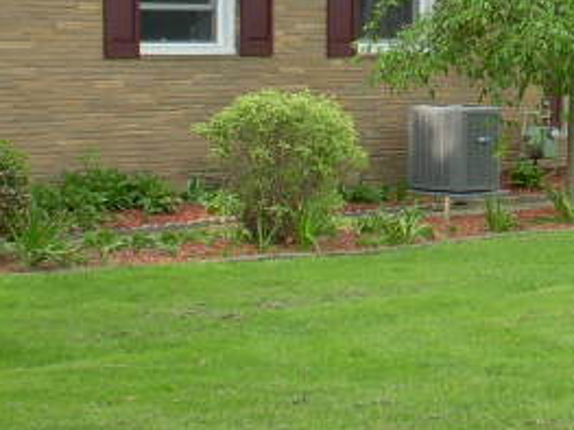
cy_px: -35
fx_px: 2453
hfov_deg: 13.2
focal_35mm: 148
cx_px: 519
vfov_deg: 9.9
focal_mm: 6.3
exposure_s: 1/160
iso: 100
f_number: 3.3
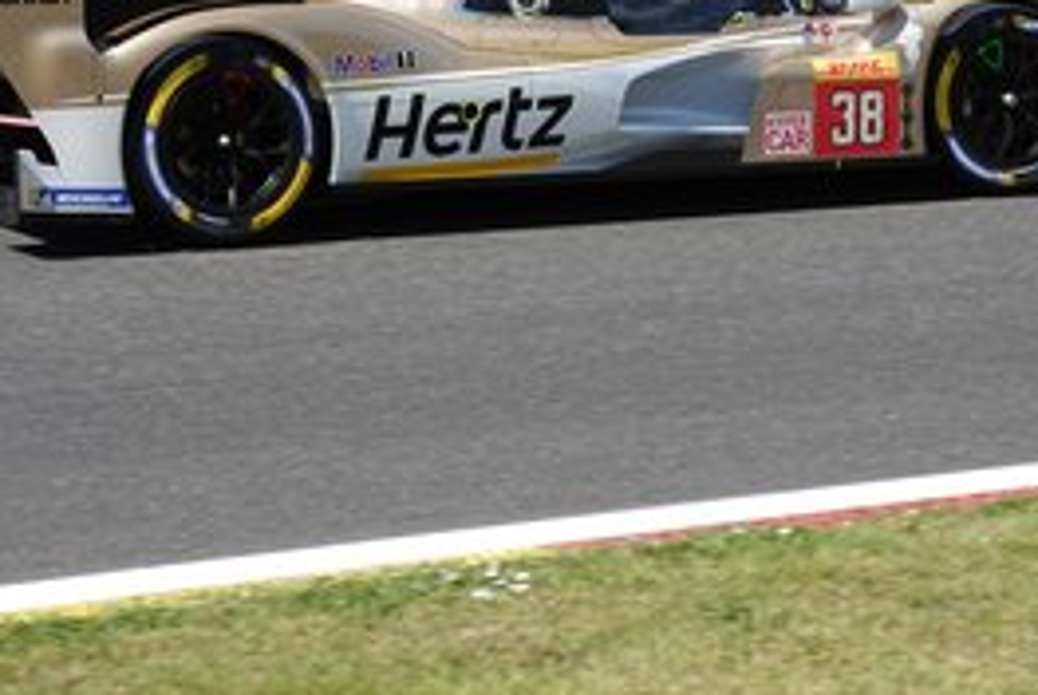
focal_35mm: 135
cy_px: 122
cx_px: 501
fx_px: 3897
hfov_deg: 15.2
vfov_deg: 10.2
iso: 100
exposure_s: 1/800
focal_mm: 28.91
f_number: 4
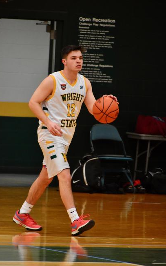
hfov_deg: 3.3
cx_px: 77
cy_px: 133
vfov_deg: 5.3
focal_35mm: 399
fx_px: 2891
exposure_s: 1/160
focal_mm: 260
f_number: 6
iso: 3200
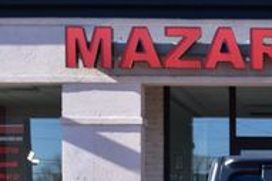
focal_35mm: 146
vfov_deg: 9.2
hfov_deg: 13.4
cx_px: 399
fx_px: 1100
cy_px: 252
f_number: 10
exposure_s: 1/320
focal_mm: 29
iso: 400
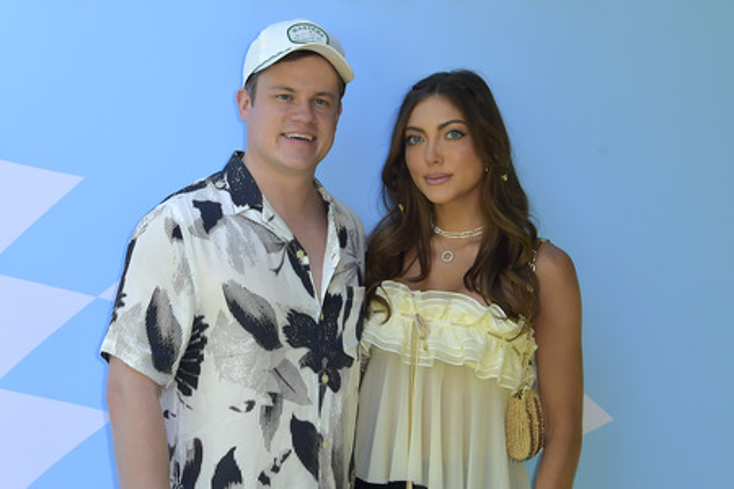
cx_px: 367
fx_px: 1835
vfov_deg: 15.2
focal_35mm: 90
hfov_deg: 22.6
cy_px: 244
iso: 250
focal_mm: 90
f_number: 6.3
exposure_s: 1/250
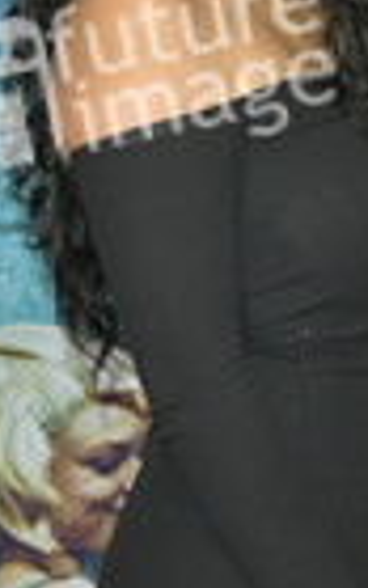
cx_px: 241
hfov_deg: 7.2
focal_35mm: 182
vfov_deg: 11.5
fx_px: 2917
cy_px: 292
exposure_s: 1/250
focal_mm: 62
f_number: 9
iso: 1600
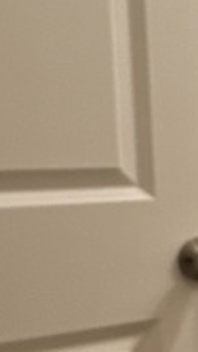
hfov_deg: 10.7
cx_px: 537
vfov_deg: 23.9
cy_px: 204
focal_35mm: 89
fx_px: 831
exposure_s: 1/60
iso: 80
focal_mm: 2.22
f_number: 2.2
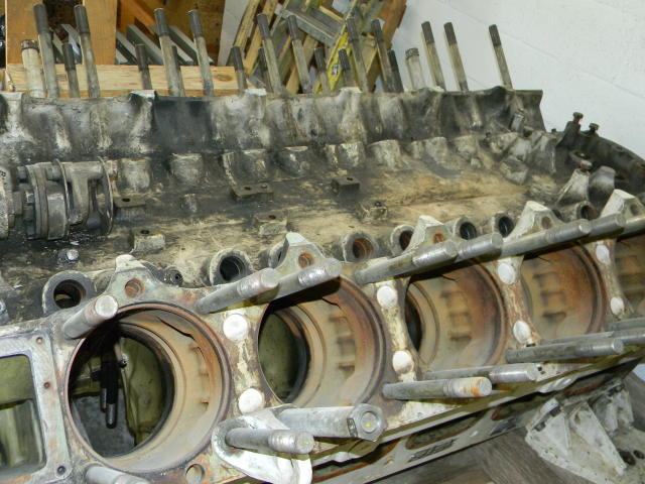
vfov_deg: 39.7
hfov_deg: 51.4
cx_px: 322
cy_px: 242
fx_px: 671
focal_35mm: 36
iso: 200
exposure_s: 1/30
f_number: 3.7
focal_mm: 6.4
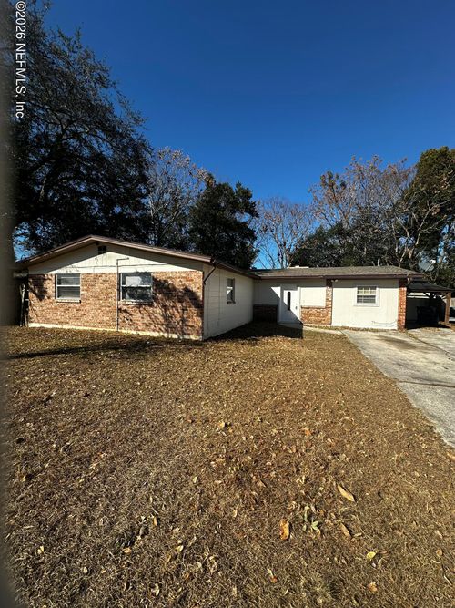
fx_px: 245
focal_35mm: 14
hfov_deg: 85.7
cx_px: 228
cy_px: 304
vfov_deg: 102.1
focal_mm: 2.22
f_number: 2.2
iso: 50
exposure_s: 1/1595
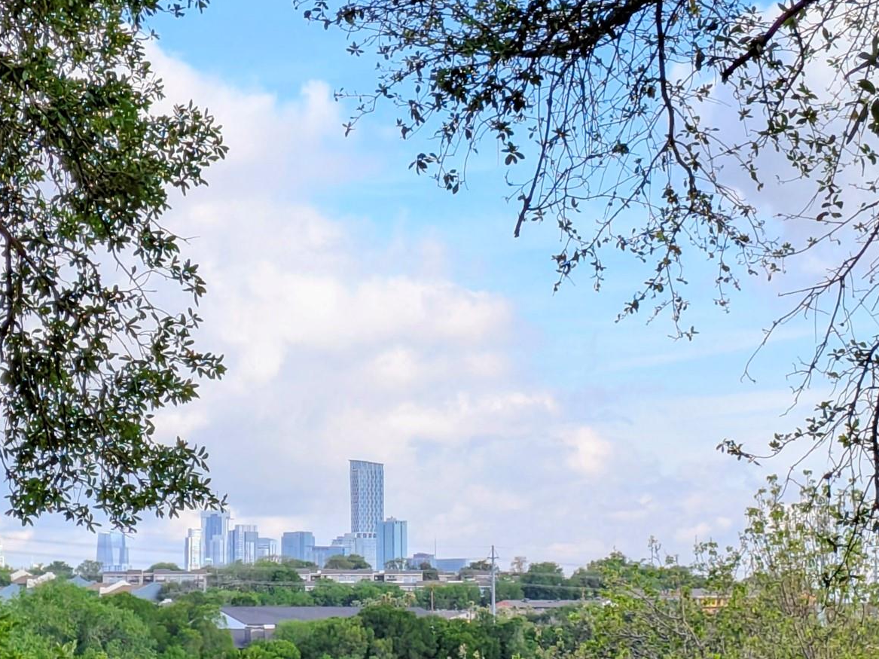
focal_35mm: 86
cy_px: 490
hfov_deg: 22.7
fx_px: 2184
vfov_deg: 17.1
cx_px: 363
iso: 43
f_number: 1.7
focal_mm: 4.53
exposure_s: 1/1261
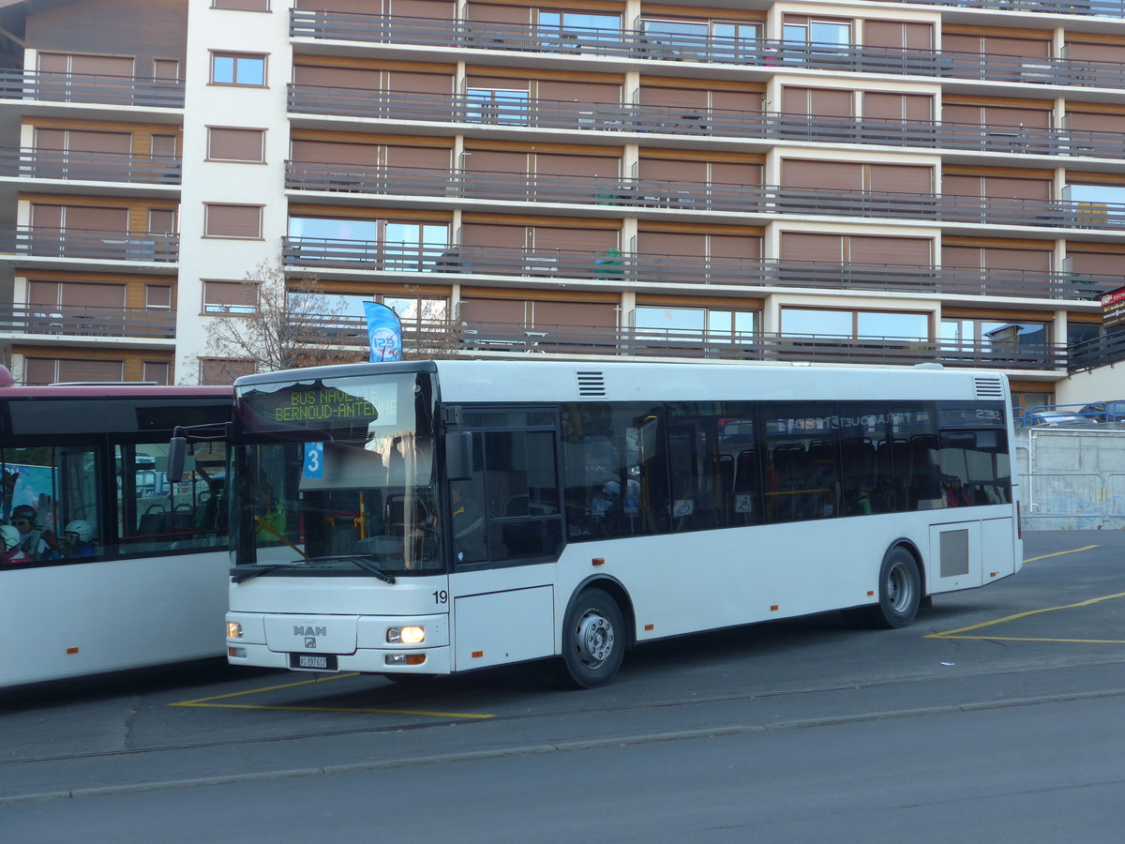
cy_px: 422
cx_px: 562
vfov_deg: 23.7
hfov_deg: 31.2
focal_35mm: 62
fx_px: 2015
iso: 80
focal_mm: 12.7
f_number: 3.7
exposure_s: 1/80
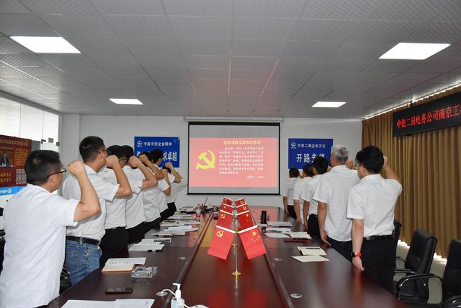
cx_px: 230
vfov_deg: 43.6
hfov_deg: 61.9
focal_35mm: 30
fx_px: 384
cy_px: 154
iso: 800
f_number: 4.8
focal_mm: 20
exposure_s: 1/90
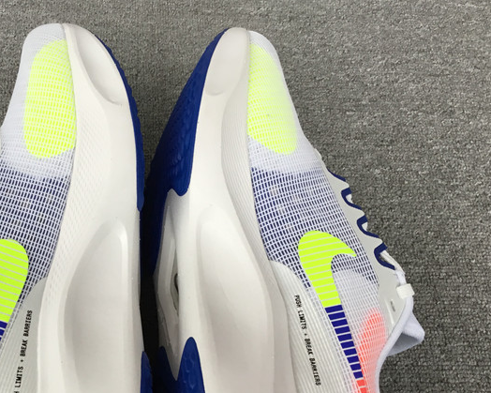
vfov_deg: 28.9
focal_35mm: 52
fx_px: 756
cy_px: 271
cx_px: 127
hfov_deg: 35.3
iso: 25
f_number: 2.4
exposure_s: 1/33
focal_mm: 3.3
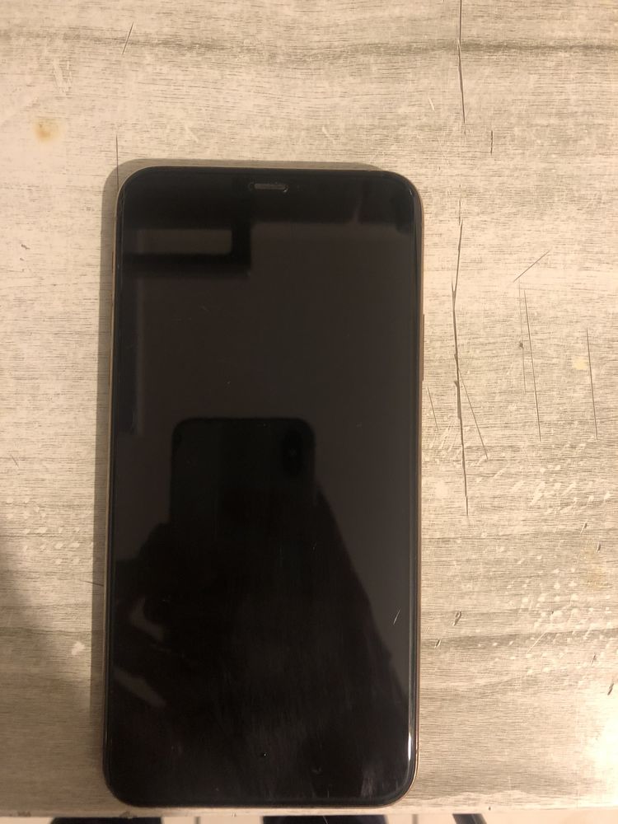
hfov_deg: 49.7
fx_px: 667
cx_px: 309
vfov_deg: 63.4
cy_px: 412
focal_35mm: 28
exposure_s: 1/7
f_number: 1.8
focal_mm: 4
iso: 100
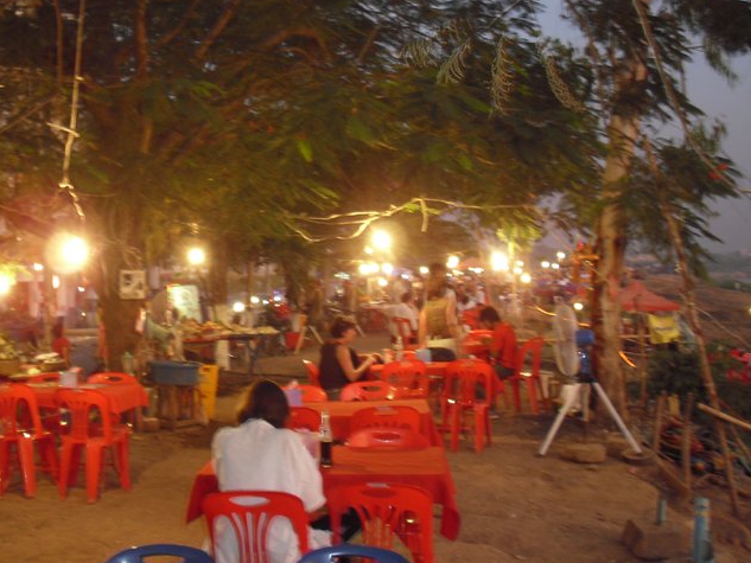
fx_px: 1042
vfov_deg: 30.2
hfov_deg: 39.5
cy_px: 211
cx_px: 295
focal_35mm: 48
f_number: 2.8
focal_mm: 6.2
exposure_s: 1/4
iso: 100
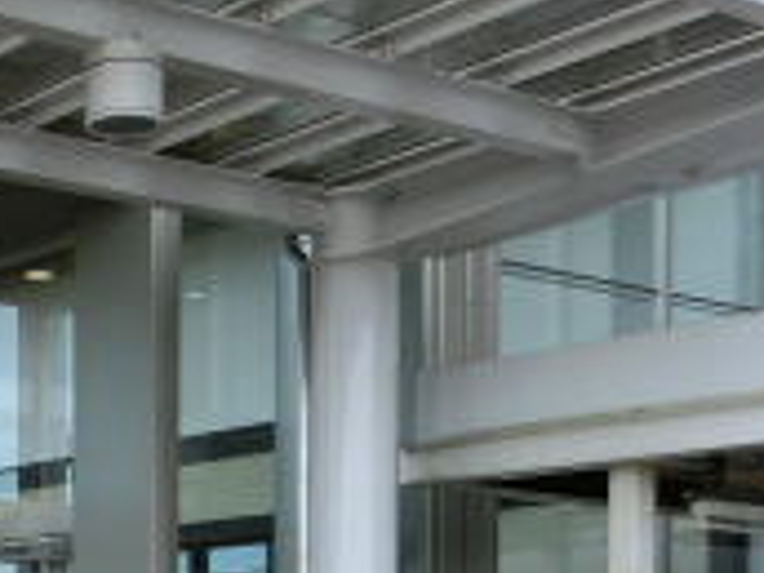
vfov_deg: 15.2
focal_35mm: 93
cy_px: 733
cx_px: -102
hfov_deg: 20.0
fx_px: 2053
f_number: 3.5
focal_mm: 4.5
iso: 80
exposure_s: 1/160
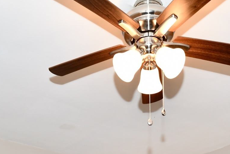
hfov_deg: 35.6
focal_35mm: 56
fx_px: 358
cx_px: 123
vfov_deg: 17.7
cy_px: 300
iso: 640
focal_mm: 14
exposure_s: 1/60
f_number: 6.3
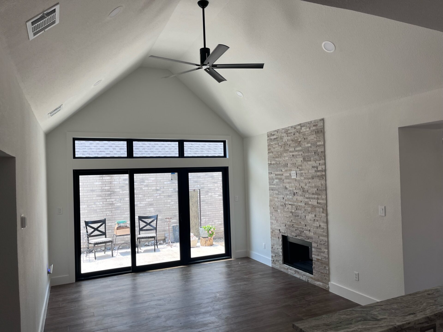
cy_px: 166
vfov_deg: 53.0
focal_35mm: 26
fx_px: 333
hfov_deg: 67.3
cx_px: 222
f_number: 1.6
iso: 50
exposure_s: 1/459
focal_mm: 5.1
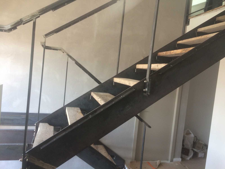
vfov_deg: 48.2
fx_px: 188
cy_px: 84
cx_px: 112
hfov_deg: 61.7
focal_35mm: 29
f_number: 2.2
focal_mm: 4.2
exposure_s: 1/60
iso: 40
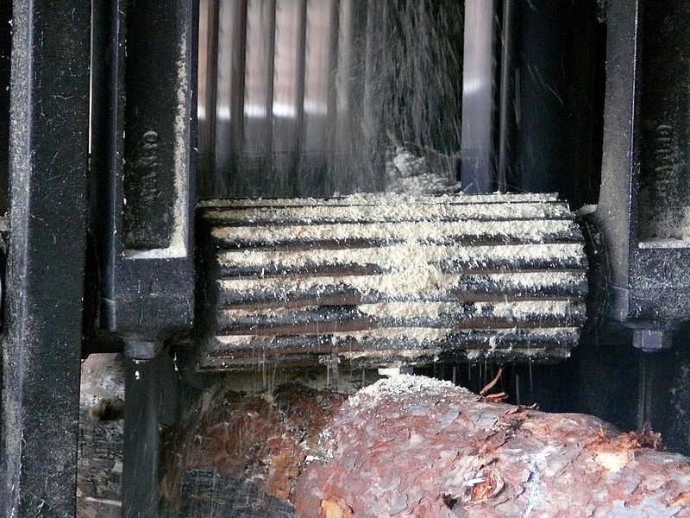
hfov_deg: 4.7
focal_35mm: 420
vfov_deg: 3.5
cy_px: 259
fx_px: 8372
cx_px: 345
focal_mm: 88.8
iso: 800
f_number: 3.7
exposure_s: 1/30
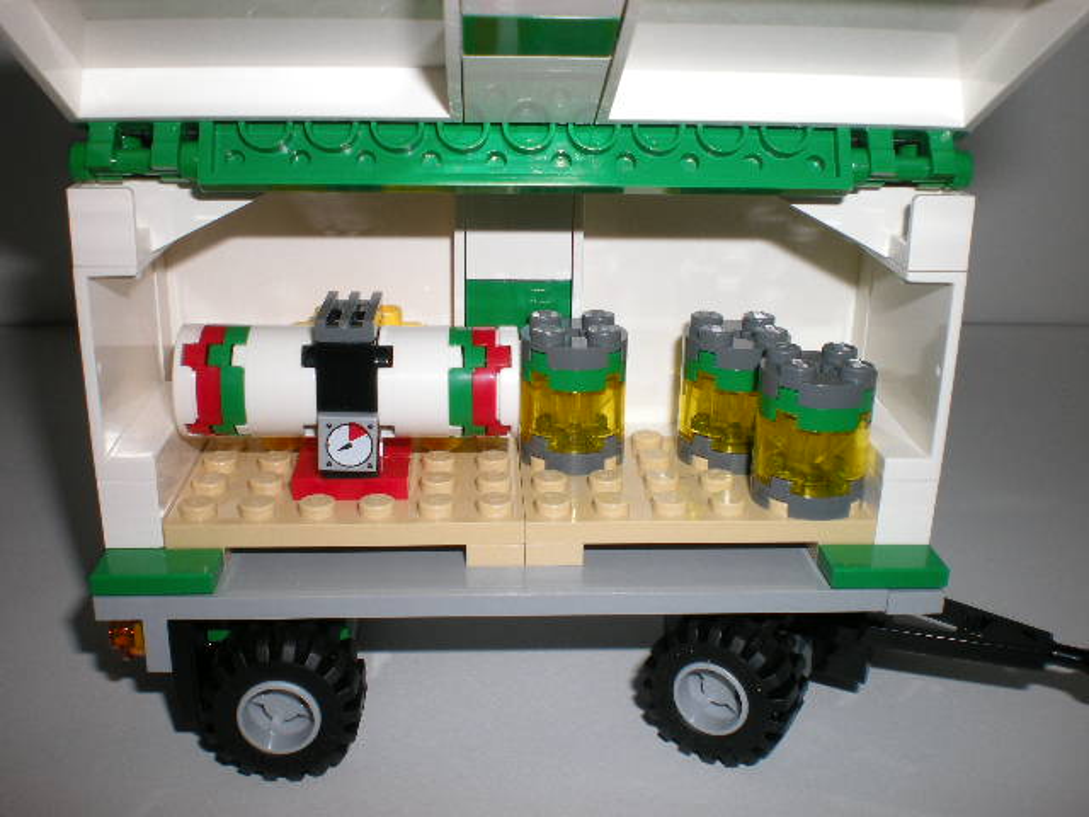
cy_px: 408
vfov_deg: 37.7
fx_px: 1195
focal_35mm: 38
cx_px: 544
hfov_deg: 49.0
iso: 64
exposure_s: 1/60
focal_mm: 6.3
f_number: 4.6
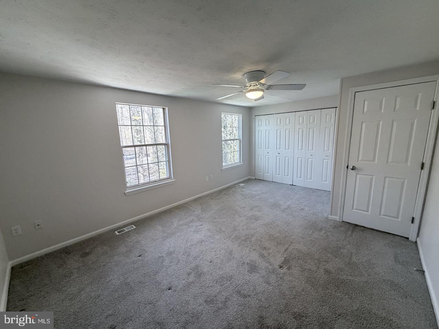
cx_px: 220
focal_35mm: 14
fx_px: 178
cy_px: 164
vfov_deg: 85.7
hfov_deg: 102.1
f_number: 2.2
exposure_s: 1/120
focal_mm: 2.22
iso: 320
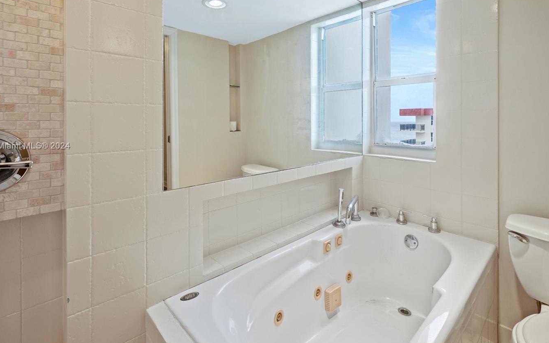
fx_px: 254
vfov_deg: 67.6
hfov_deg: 94.3
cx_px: 267
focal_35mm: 17
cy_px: 147
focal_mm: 14
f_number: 8
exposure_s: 1/8
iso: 200
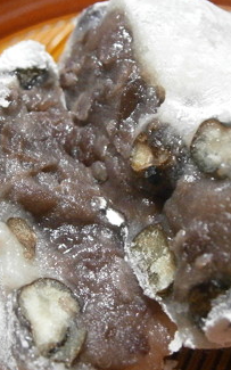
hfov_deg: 18.8
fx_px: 695
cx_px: 149
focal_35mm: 69
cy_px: 188
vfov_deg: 29.8
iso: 800
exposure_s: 1/15
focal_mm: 8.3
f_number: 3.4
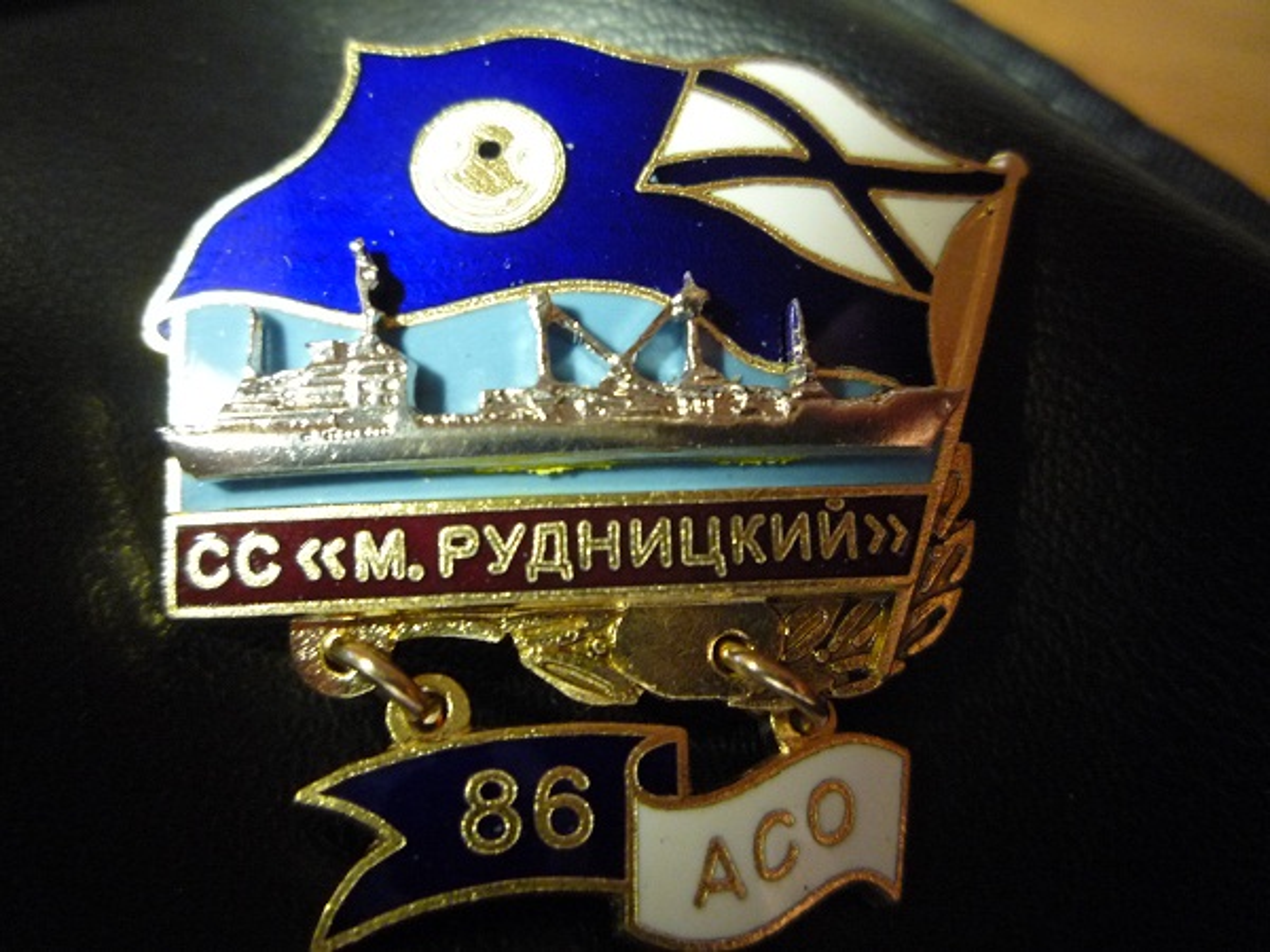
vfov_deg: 46.8
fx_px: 1101
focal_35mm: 30
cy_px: 476
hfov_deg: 60.0
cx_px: 635
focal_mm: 5.2
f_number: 3.3
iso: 400
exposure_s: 1/10
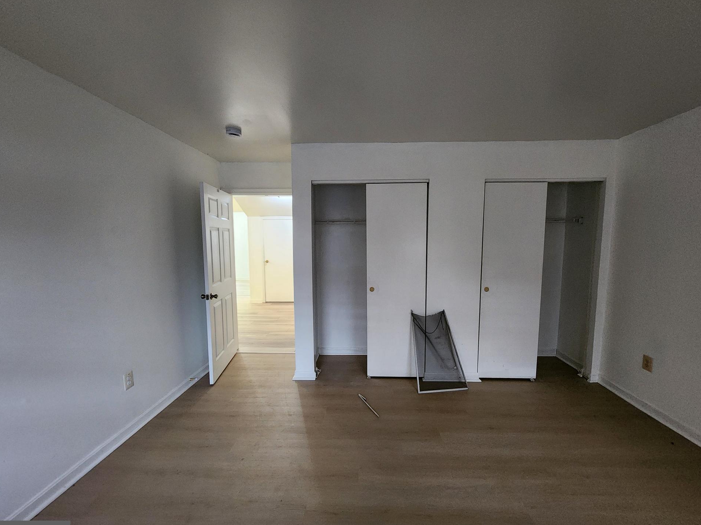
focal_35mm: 14
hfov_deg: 102.1
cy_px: 268
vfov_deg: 85.6
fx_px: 283
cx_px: 356
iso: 640
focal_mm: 2.2
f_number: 2.2
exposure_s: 1/30
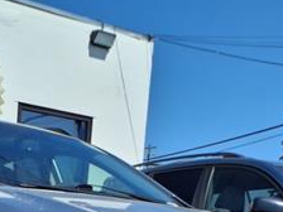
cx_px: 93
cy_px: 288
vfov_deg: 17.7
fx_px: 630
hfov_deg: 25.2
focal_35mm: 77
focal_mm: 3.58
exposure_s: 1/5000
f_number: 1.9
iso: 40
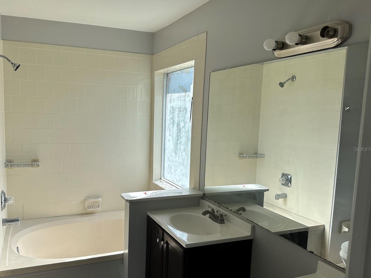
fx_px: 311
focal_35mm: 29
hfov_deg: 61.3
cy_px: 149
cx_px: 156
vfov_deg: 48.2
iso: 80
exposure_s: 1/1198
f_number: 1.78
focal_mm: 6.86
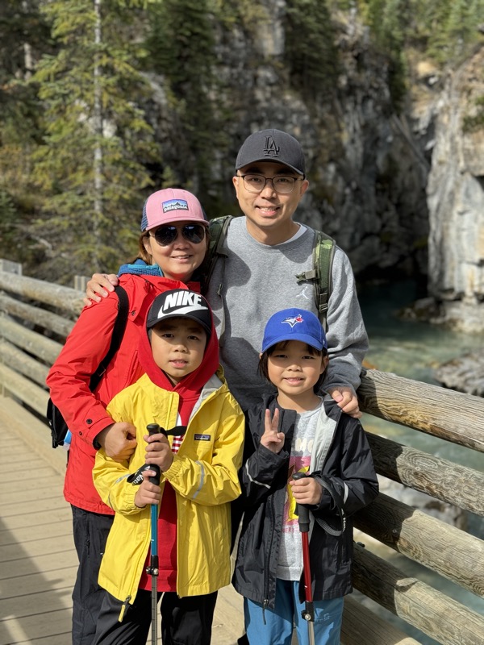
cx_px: 242
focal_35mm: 48
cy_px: 322
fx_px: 895
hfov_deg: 30.3
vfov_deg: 39.7
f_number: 1.78
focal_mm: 6.76
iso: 64
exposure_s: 1/2513
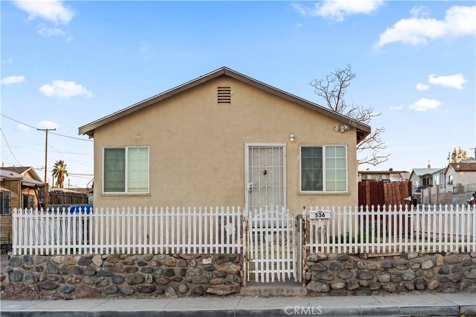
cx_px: 238
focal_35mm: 48
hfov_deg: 41.1
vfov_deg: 28.1
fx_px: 635
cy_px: 158
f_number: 9
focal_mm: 48
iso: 1000
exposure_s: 1/100
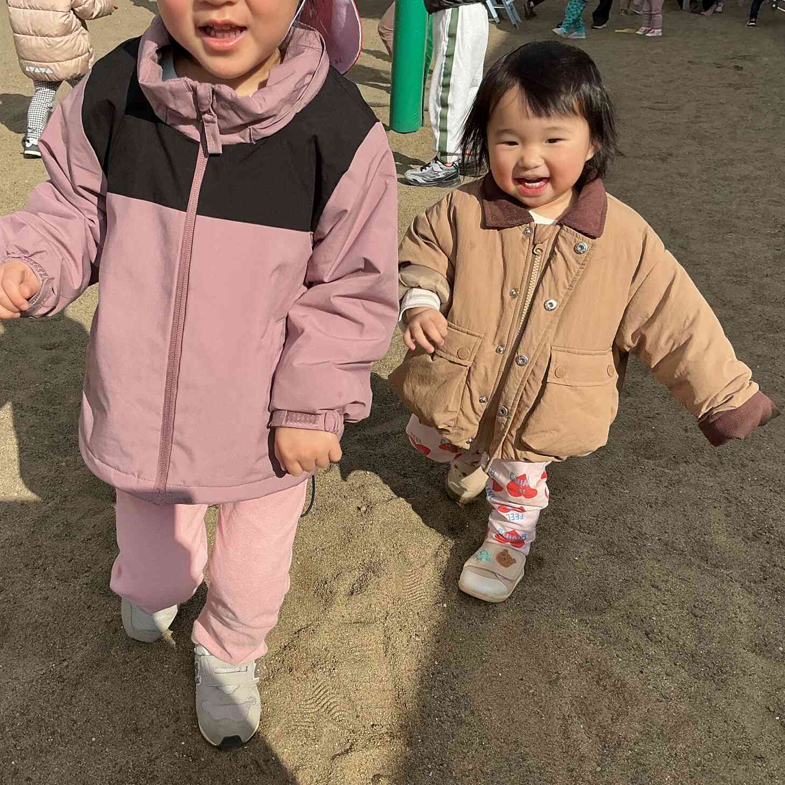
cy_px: 384
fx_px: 898
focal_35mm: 35
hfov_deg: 47.1
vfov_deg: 47.2
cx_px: 331
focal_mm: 3
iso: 25
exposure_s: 1/1730
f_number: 1.8
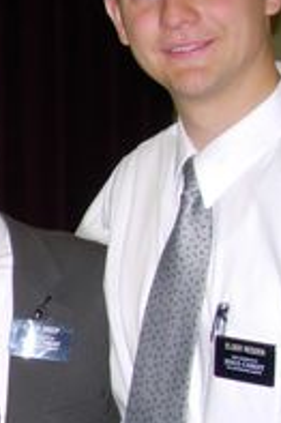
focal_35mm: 125
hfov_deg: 9.8
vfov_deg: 16.2
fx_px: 1466
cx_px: -363
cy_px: 363
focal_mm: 7.8
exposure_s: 1/64
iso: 79
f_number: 2.8
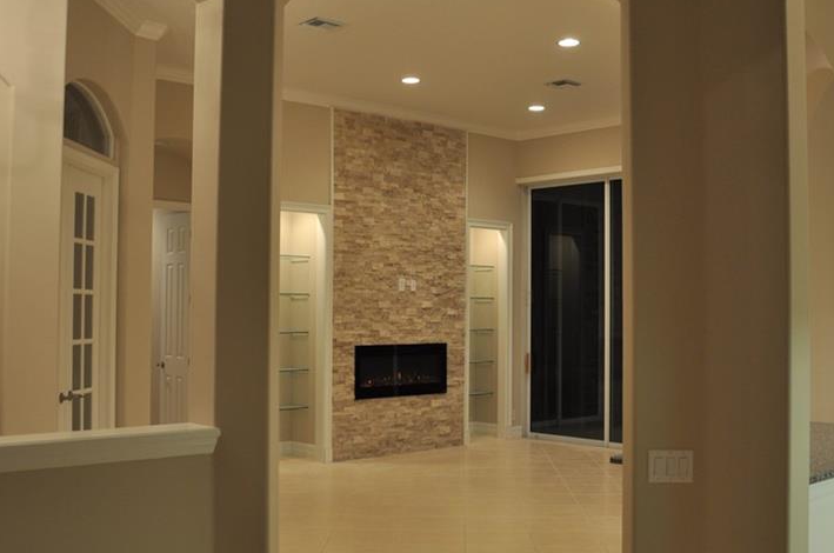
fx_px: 902
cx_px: 431
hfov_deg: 49.6
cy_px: 275
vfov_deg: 34.1
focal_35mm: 39
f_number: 4.5
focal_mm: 18
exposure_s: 1/20
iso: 400
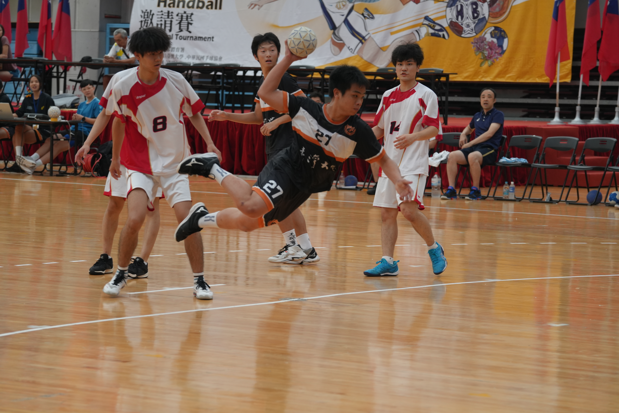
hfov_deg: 14.7
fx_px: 2407
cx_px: 310
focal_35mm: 140
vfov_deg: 9.8
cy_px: 206
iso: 1250
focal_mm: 140
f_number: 5.6
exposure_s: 1/400
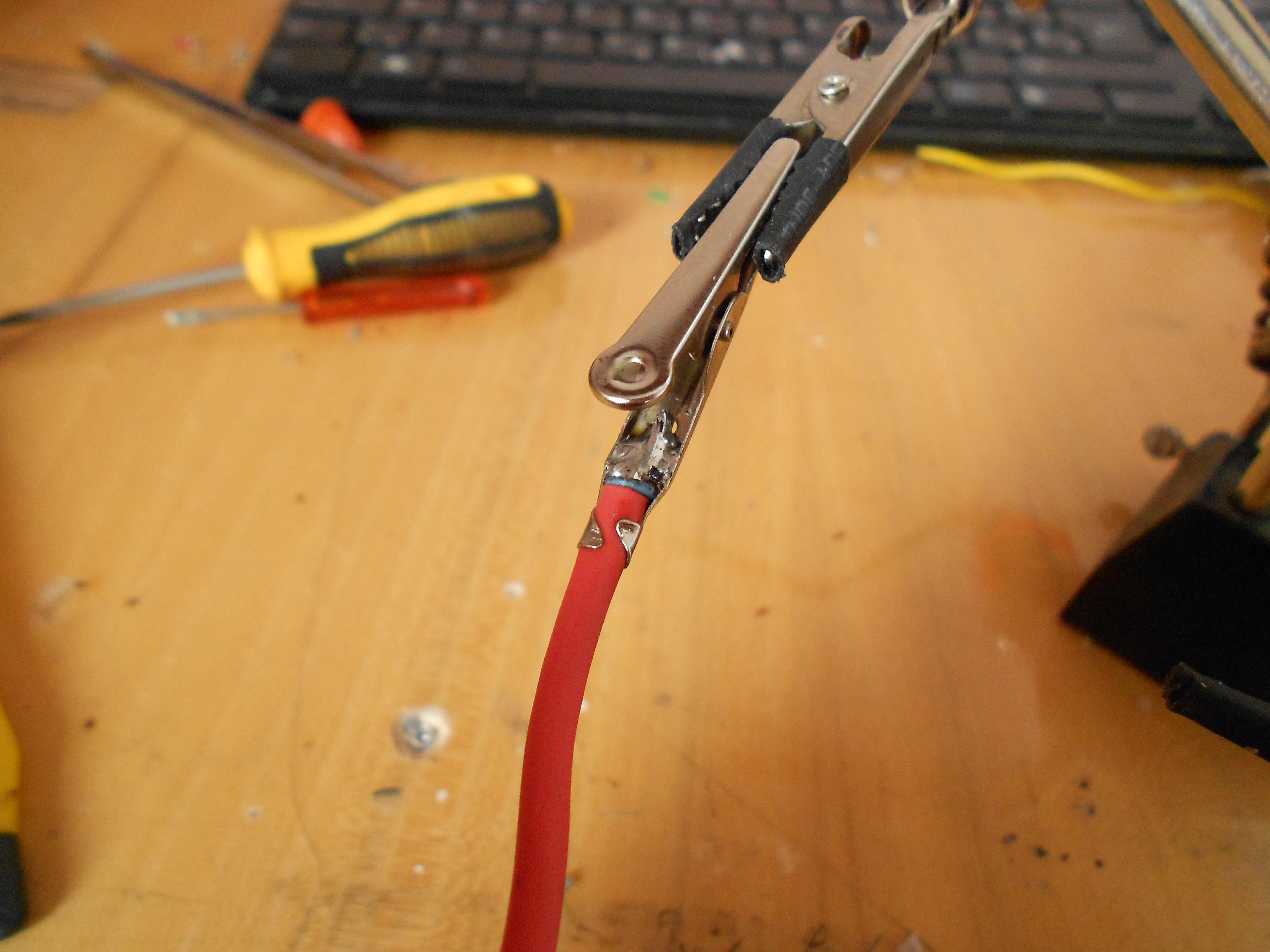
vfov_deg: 53.1
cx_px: 635
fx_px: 954
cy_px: 476
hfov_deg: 67.3
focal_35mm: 26
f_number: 3.2
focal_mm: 4.6
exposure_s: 1/20
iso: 400
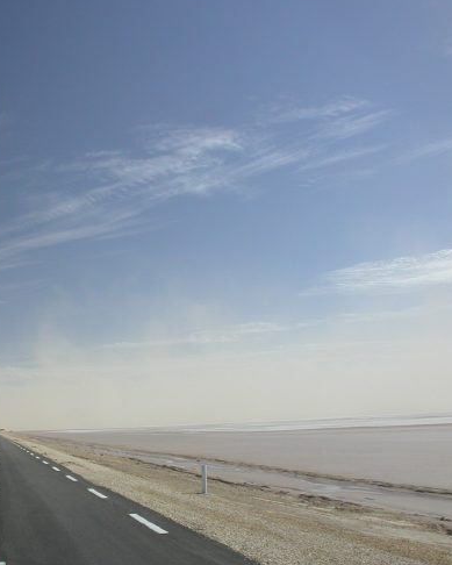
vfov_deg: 30.9
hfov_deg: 23.9
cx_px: 1
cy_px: 320
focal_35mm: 61
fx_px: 1020
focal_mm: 7.85
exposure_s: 1/252
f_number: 6
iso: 100
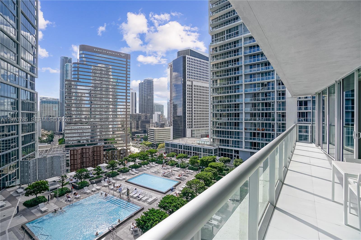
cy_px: 120
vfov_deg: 77.3
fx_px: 150
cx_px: 180
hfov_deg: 100.4
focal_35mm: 15
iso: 160
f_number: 8
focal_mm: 10
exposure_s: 1/500
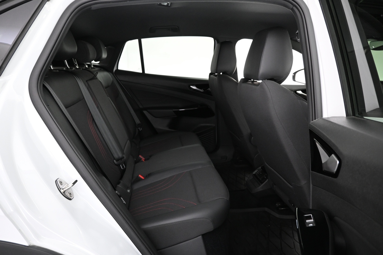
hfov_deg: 73.7
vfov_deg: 53.1
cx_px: 192
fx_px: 255
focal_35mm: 24
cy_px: 128
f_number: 3.5
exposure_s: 1/20
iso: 1600
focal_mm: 16
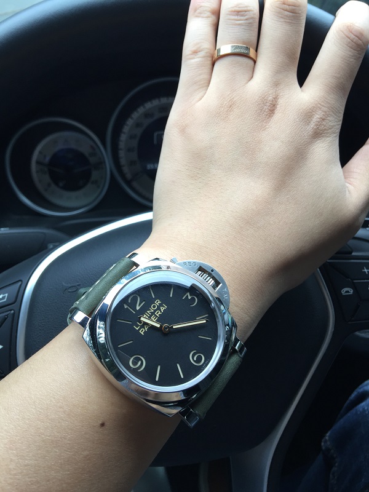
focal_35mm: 29
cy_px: 246
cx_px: 184
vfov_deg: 61.7
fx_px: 412
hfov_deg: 48.2
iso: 32
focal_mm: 4.15
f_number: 2.2
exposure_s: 1/120
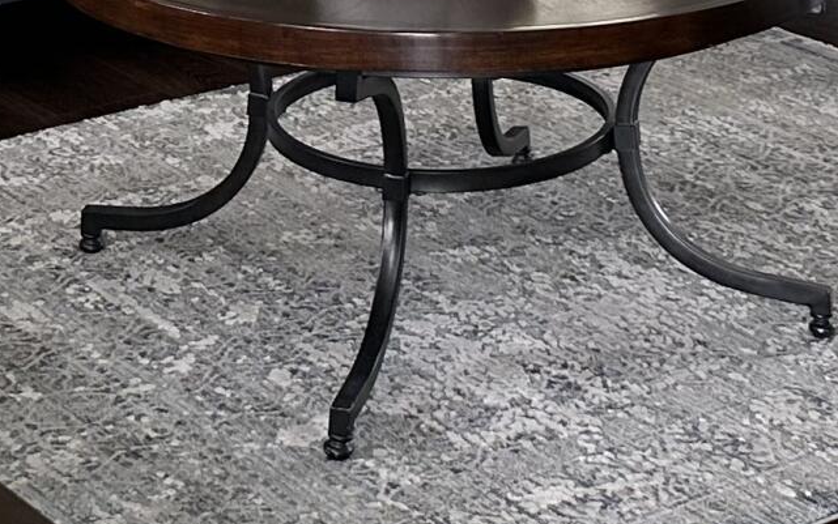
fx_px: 2718
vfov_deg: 10.3
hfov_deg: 17.5
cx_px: 362
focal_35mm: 119
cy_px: -453
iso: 125
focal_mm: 6.86
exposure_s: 1/120
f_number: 1.78
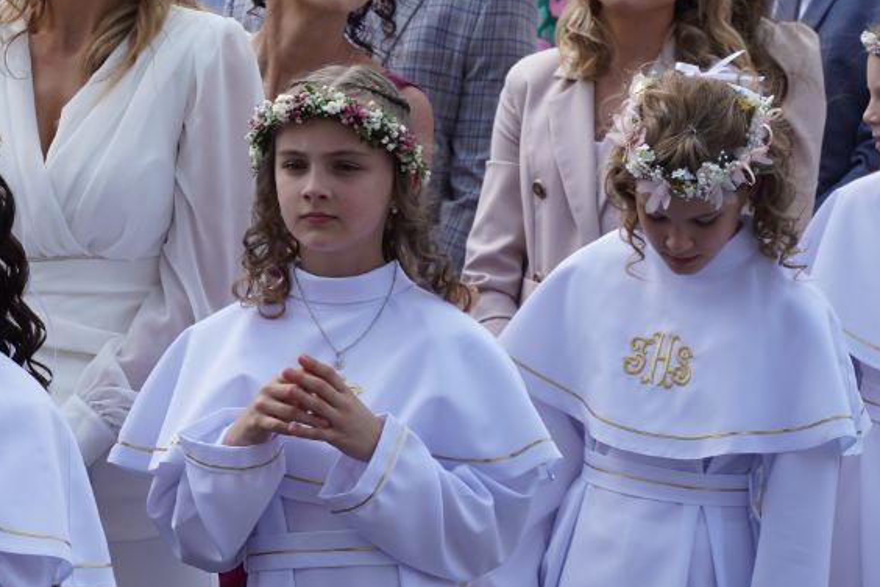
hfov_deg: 8.5
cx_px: 212
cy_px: 146
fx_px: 5915
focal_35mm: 242
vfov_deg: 5.7
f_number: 10
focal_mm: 105
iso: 100
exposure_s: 1/100
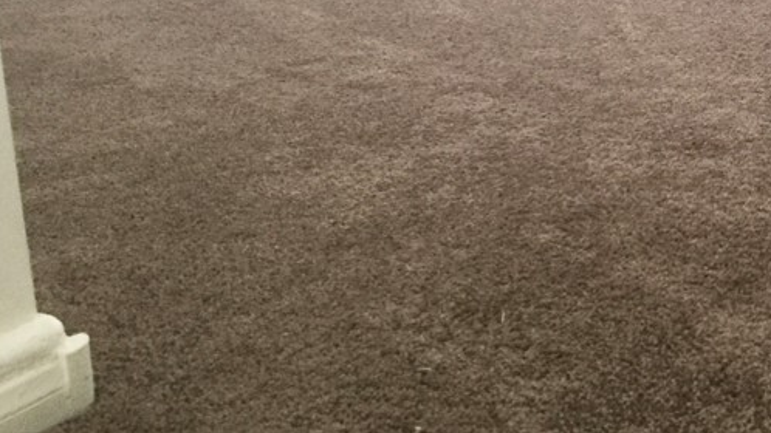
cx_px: 756
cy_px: -34
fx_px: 1329
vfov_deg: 17.9
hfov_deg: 30.3
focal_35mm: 65
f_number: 2.2
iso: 32
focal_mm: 4.15
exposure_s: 1/30
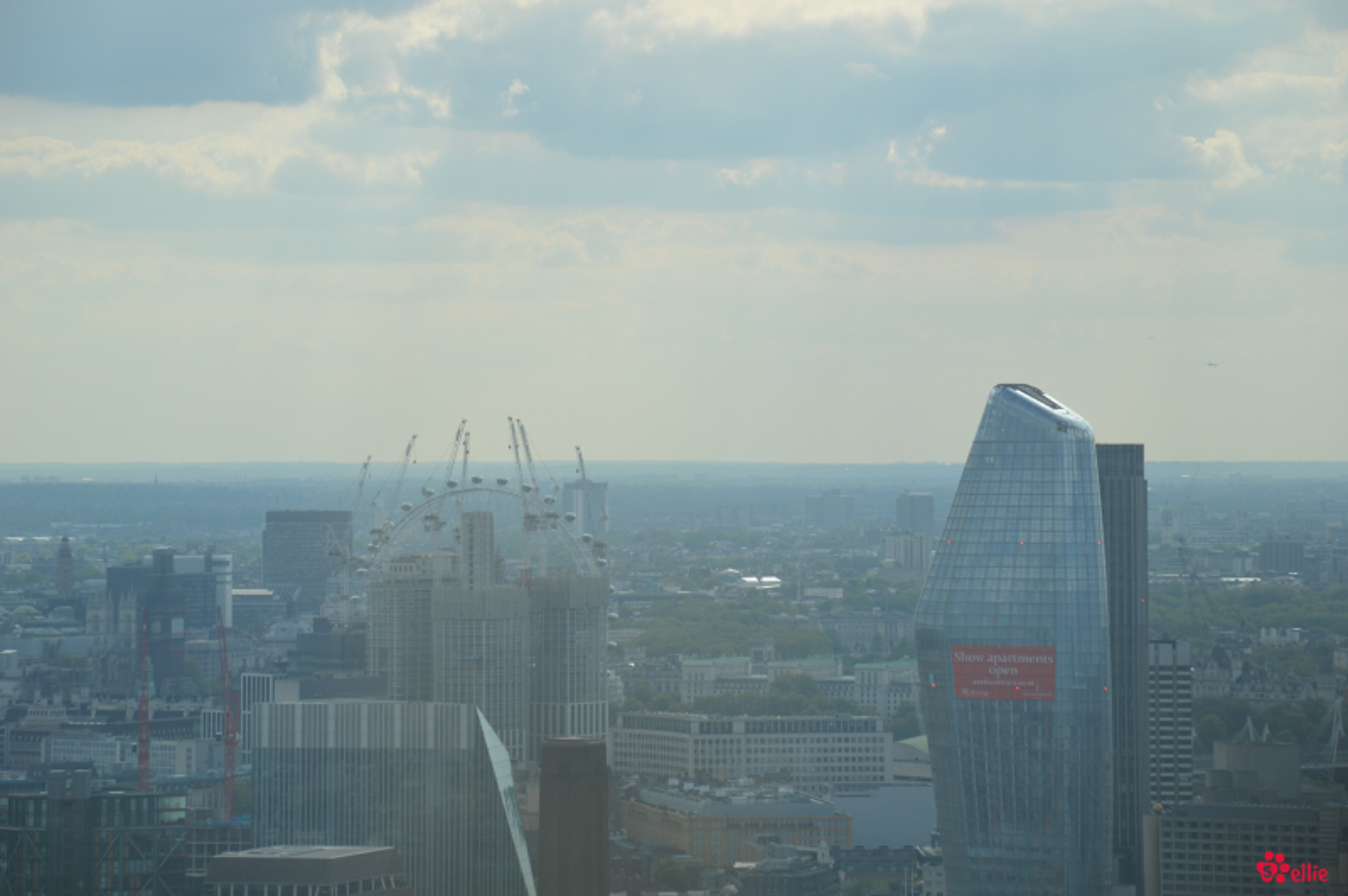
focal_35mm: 158
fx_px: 5893
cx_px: 674
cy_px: 448
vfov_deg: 8.7
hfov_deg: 13.1
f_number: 7.1
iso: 100
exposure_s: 1/200
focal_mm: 105
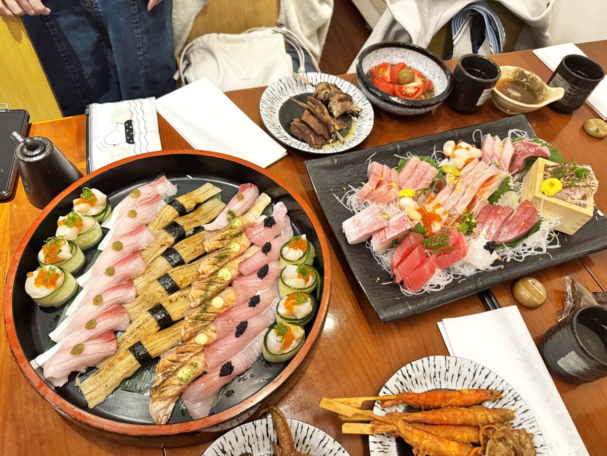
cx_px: 304
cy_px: 228
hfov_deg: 71.6
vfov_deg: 56.8
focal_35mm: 24
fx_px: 421
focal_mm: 6.76
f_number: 1.78
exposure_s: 1/60
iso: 800
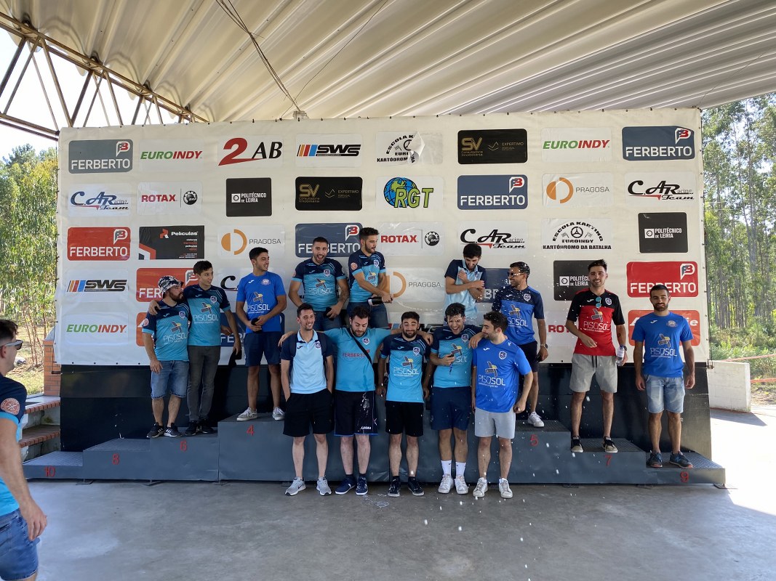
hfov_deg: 67.3
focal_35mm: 26
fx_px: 583
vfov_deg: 53.1
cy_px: 290
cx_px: 388
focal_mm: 4.25
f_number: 1.8
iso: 32
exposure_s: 1/174
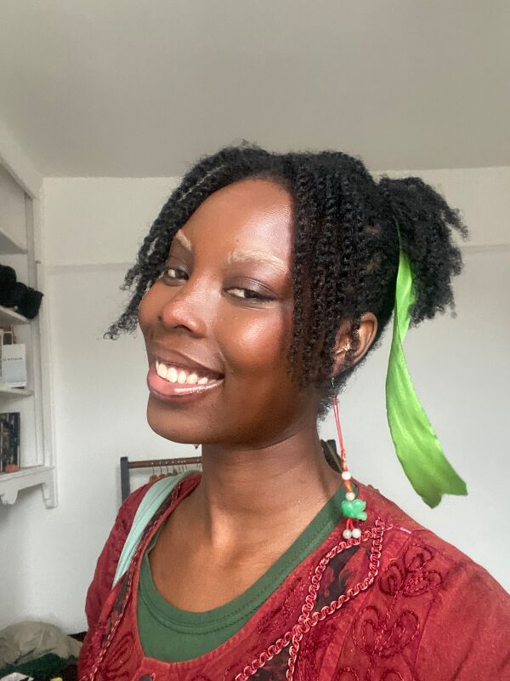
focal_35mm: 30
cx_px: 255
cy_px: 340
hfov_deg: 46.8
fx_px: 589
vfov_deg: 60.0
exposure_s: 1/30
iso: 500
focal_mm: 2.71
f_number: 2.2
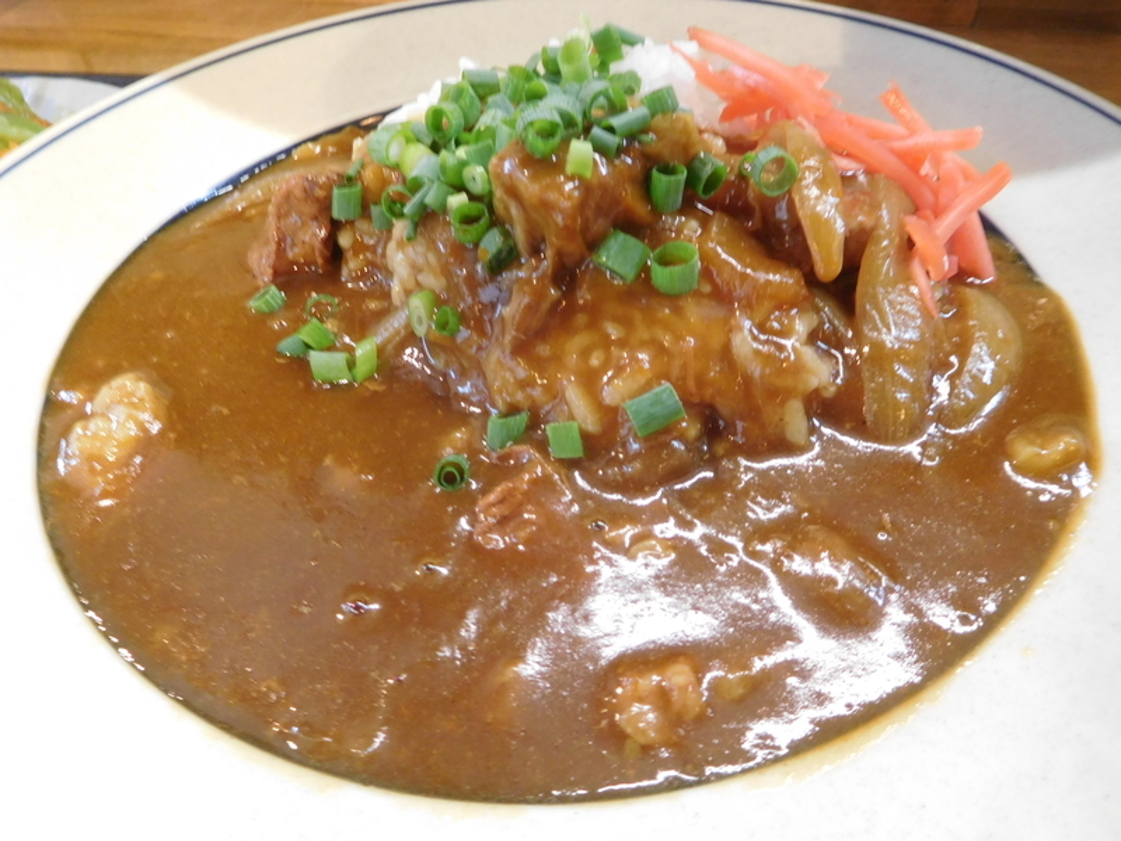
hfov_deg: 69.4
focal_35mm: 25
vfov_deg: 54.9
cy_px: 420
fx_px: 810
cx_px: 560
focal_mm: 4.5
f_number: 3.4
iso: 400
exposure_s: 1/10
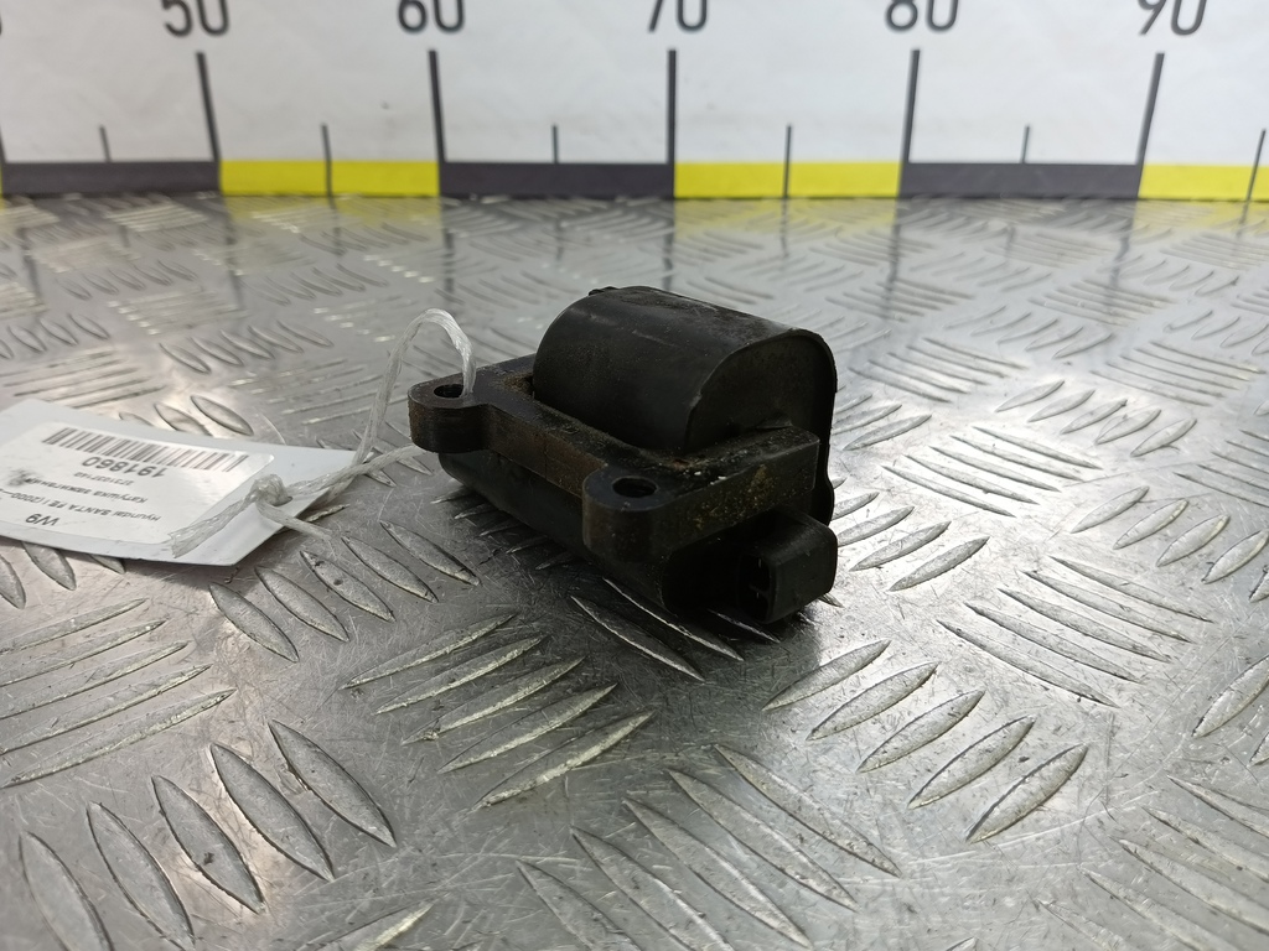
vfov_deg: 58.9
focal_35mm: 23
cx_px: 634
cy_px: 476
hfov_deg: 73.9
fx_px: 843
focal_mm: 4.11
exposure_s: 1/100
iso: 142
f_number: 1.6
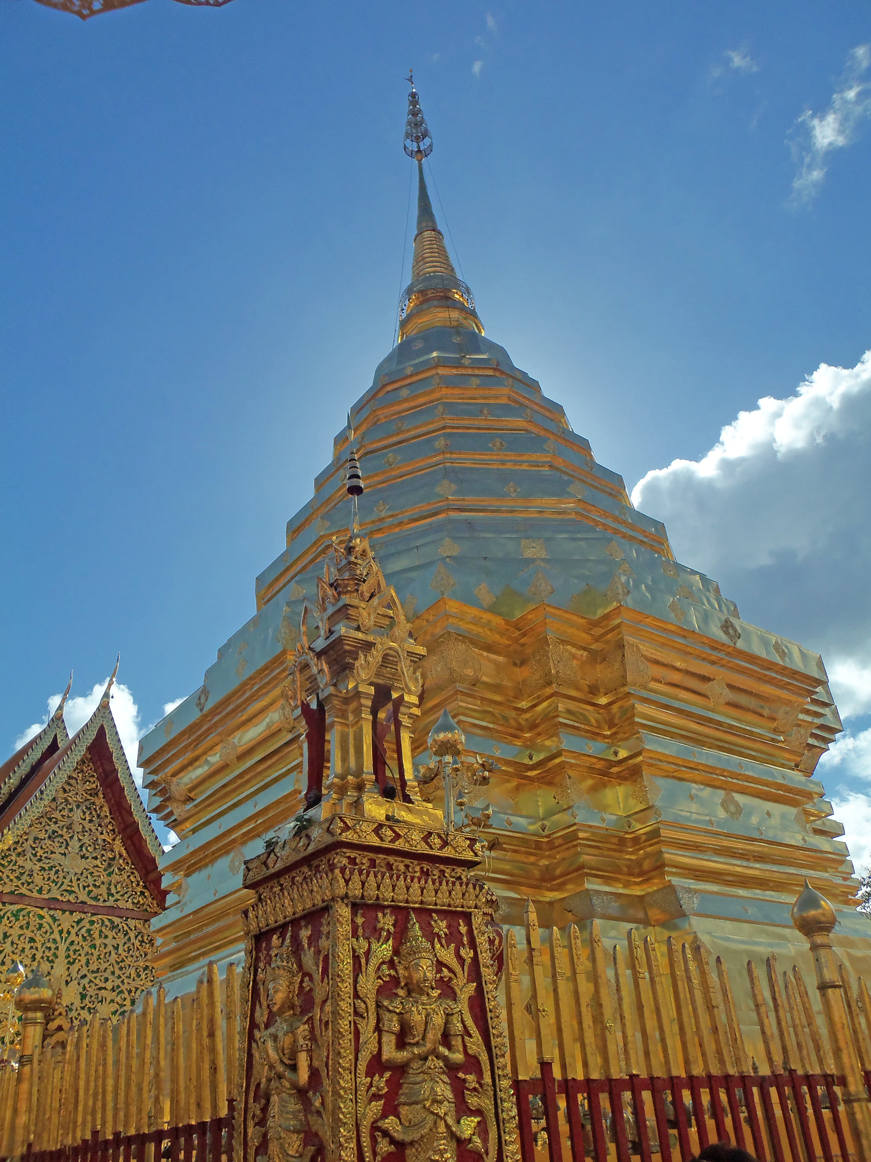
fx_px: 973
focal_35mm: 29
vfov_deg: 61.7
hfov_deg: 48.2
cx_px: 436
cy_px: 581
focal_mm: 5.2
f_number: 8.6
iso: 80
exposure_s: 1/320
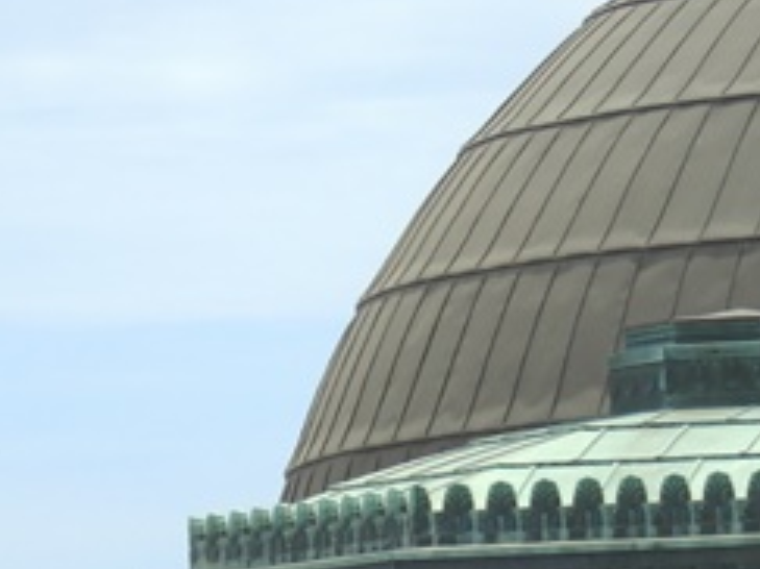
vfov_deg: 2.2
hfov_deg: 3.0
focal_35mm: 668
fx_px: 14659
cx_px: 500
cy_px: 685
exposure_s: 1/250
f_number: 6.1
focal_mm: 40.2
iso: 80
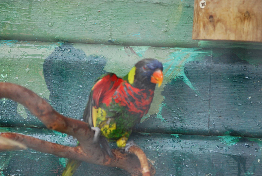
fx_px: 1202
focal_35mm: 165
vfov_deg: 8.3
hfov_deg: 12.4
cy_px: 88
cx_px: 131
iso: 1100
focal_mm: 110
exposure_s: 1/125
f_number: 4.2
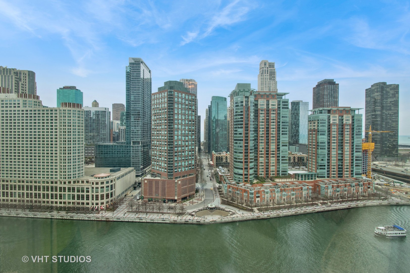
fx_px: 171
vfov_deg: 77.2
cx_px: 205
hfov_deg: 100.4
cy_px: 136
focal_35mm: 15
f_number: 11
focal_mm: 10
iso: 200
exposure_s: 1/100
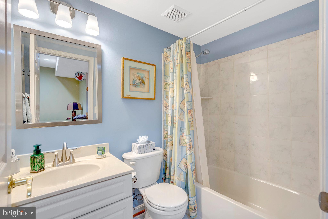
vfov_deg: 73.7
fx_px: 146
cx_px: 164
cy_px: 110
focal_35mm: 16
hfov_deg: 96.7
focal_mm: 16
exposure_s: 1/40
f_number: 8
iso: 1250
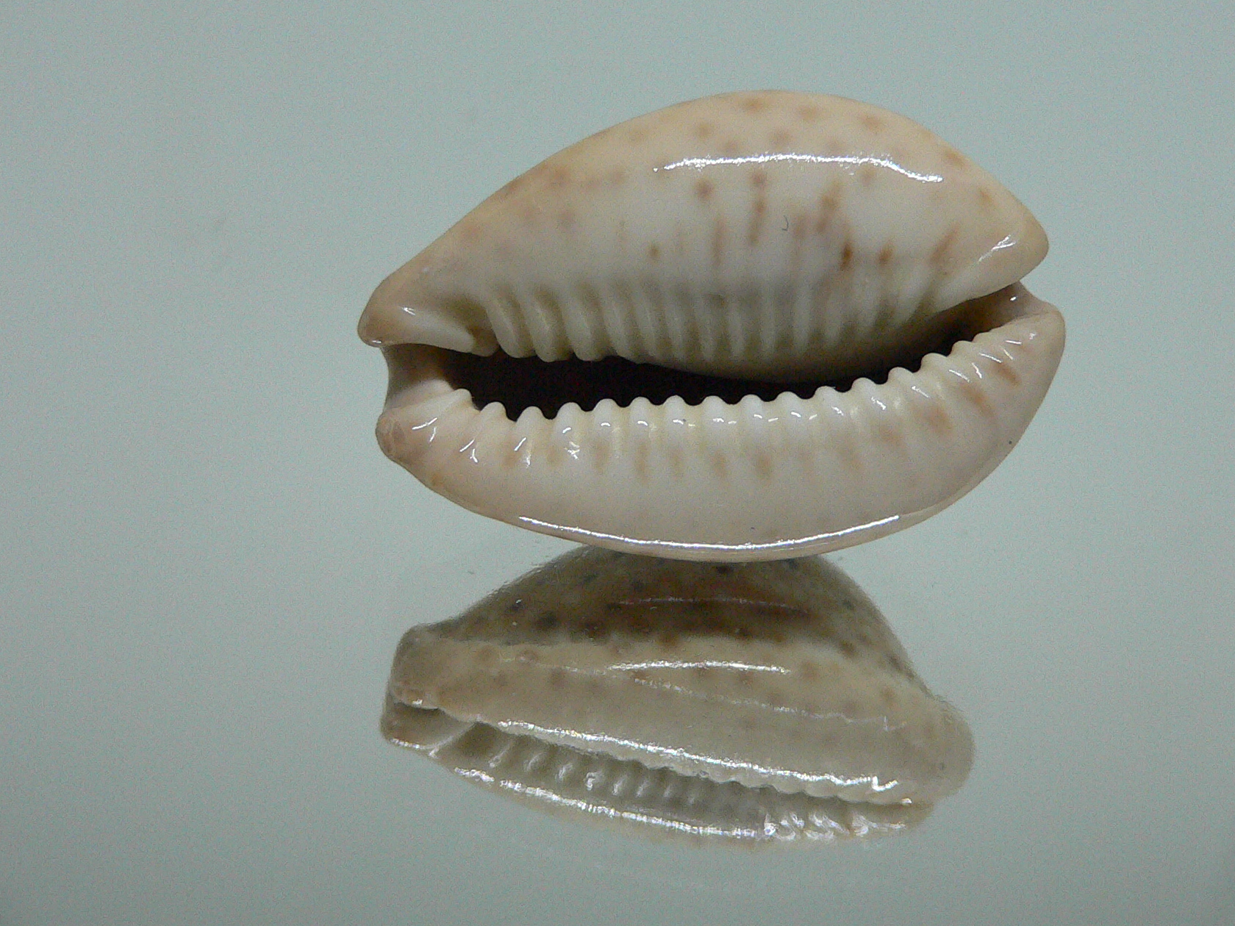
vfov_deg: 34.3
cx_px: 670
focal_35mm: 42
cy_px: 442
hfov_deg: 44.8
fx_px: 1498
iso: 200
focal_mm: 4.6
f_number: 2.8
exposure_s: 1/60
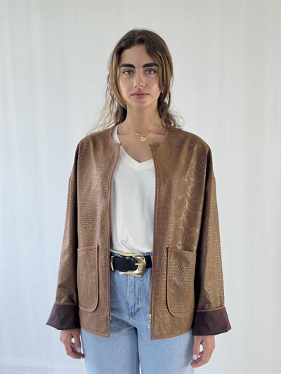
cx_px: 140
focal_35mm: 48
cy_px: 187
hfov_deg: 30.3
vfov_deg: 39.6
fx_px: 519
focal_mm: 6.76
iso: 50
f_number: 1.78
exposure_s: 1/100
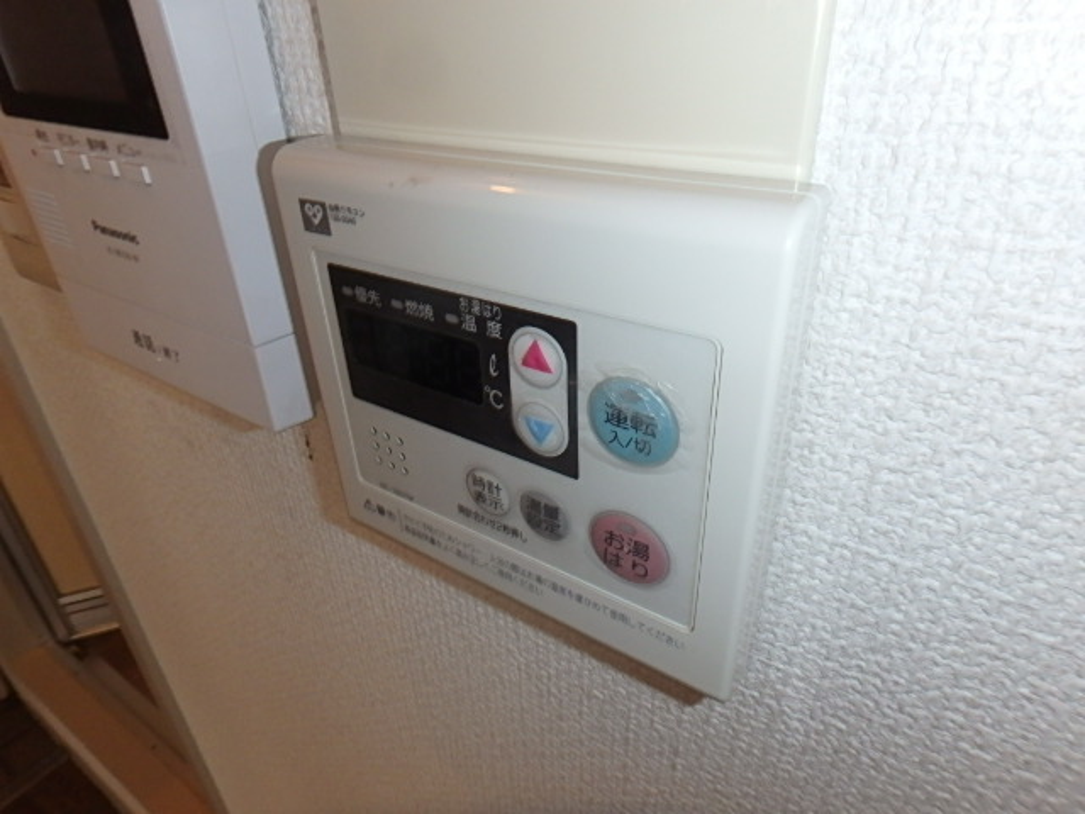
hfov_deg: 79.0
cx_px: 542
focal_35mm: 21
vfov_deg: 63.4
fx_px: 658
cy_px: 407
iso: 320
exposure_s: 1/30
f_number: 6
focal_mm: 3.7
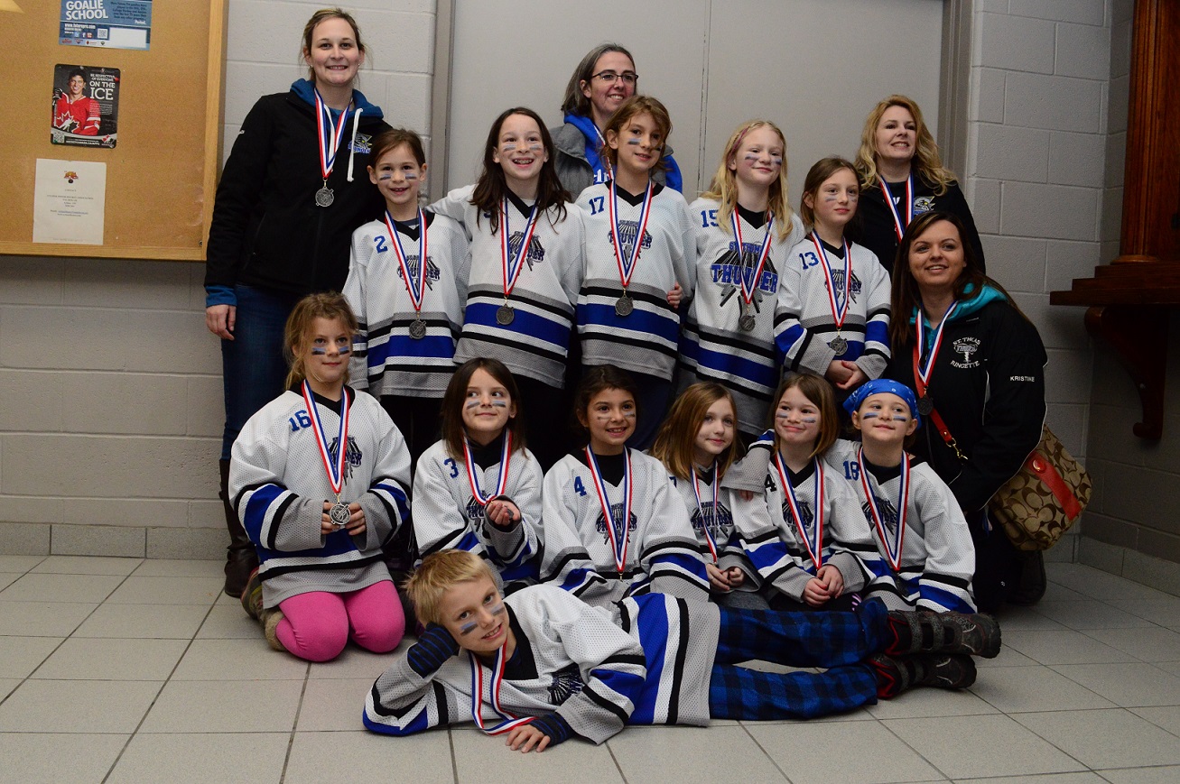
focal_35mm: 27
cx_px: 590
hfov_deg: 67.4
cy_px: 392
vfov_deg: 47.8
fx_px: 884
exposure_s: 1/125
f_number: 8
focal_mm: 18
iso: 1600
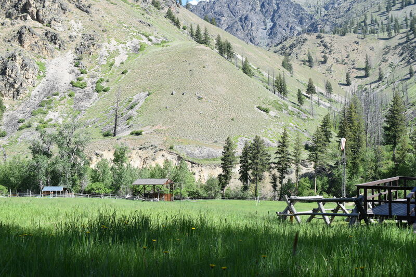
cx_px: 208
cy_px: 138
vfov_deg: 28.1
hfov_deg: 41.1
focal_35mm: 48
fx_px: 555
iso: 200
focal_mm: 32
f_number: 8
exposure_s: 1/320
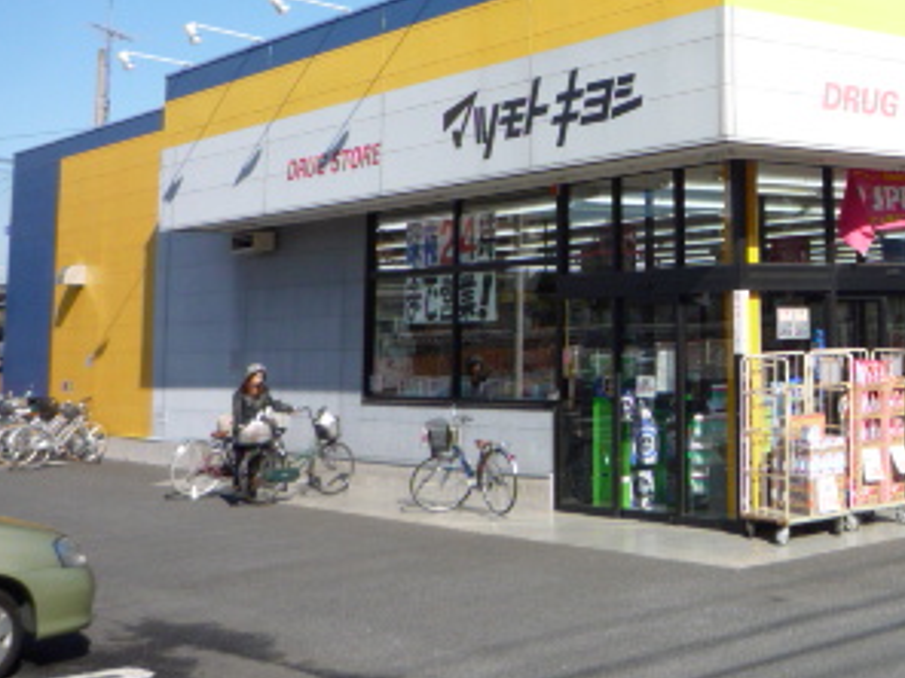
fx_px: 1412
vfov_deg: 26.3
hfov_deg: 33.4
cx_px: 838
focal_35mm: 54
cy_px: 95
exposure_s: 1/640
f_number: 4
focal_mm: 4.4
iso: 100
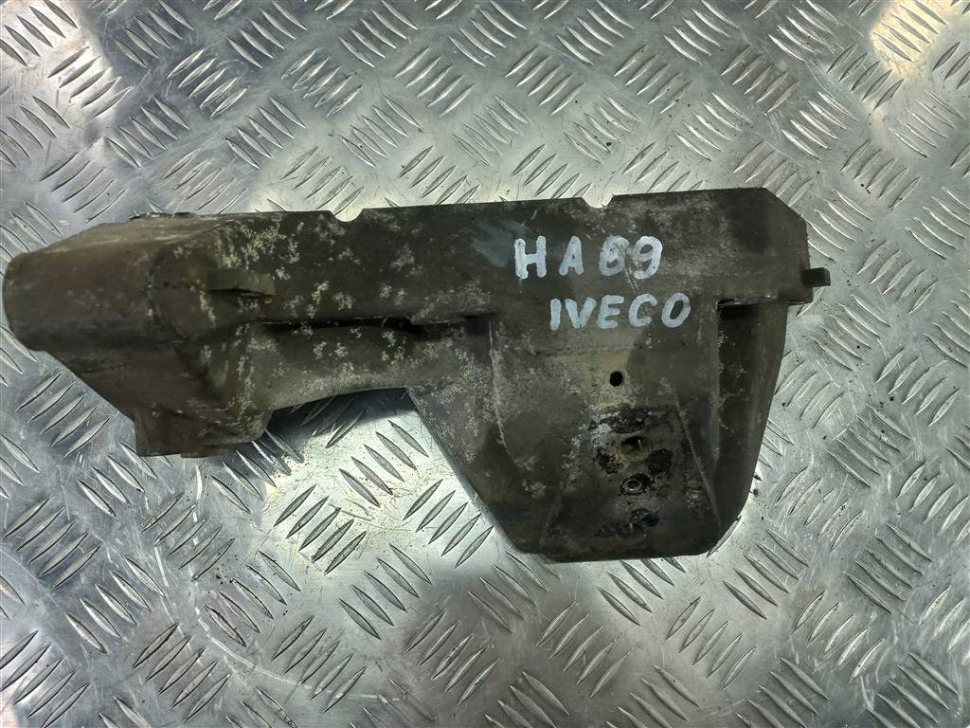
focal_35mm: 25
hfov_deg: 69.4
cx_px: 485
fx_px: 701
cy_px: 364
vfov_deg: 54.9
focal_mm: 4.6
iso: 50
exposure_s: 1/50
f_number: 1.8
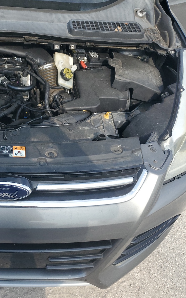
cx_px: 0
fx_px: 300
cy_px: 150
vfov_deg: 52.7
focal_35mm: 37
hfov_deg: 31.8
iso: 50
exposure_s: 1/1111
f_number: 1.5
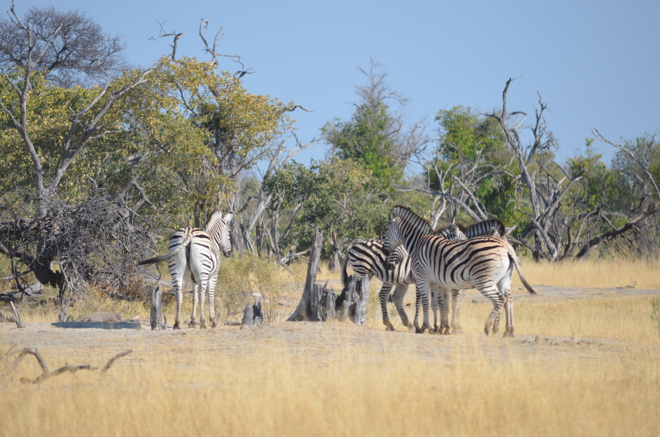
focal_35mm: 450
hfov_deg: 4.6
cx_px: 330
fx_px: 8234
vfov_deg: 3.0
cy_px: 218
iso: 200
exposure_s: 1/640
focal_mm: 300
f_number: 6.3
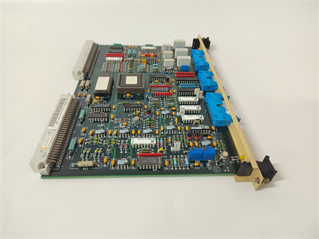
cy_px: 120
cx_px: 160
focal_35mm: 23
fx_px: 212
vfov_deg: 58.9
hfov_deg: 73.9
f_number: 1.9
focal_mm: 5.52
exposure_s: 1/50
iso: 1597
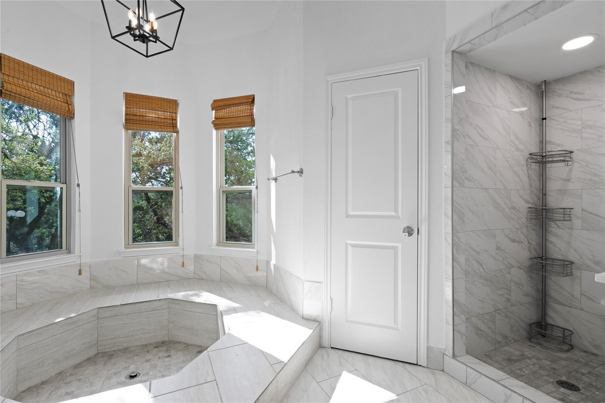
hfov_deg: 96.7
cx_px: 302
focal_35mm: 16
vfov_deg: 73.7
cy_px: 202
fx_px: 269
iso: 100
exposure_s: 1/3
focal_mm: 16
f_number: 9
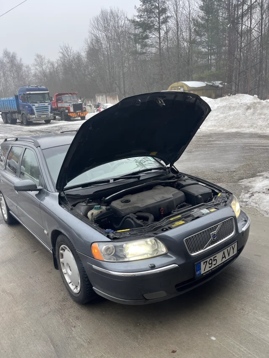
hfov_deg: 53.1
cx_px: 134
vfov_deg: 67.3
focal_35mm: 26
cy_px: 179
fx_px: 269
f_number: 1.6
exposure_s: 1/122
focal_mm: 5.1
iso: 40
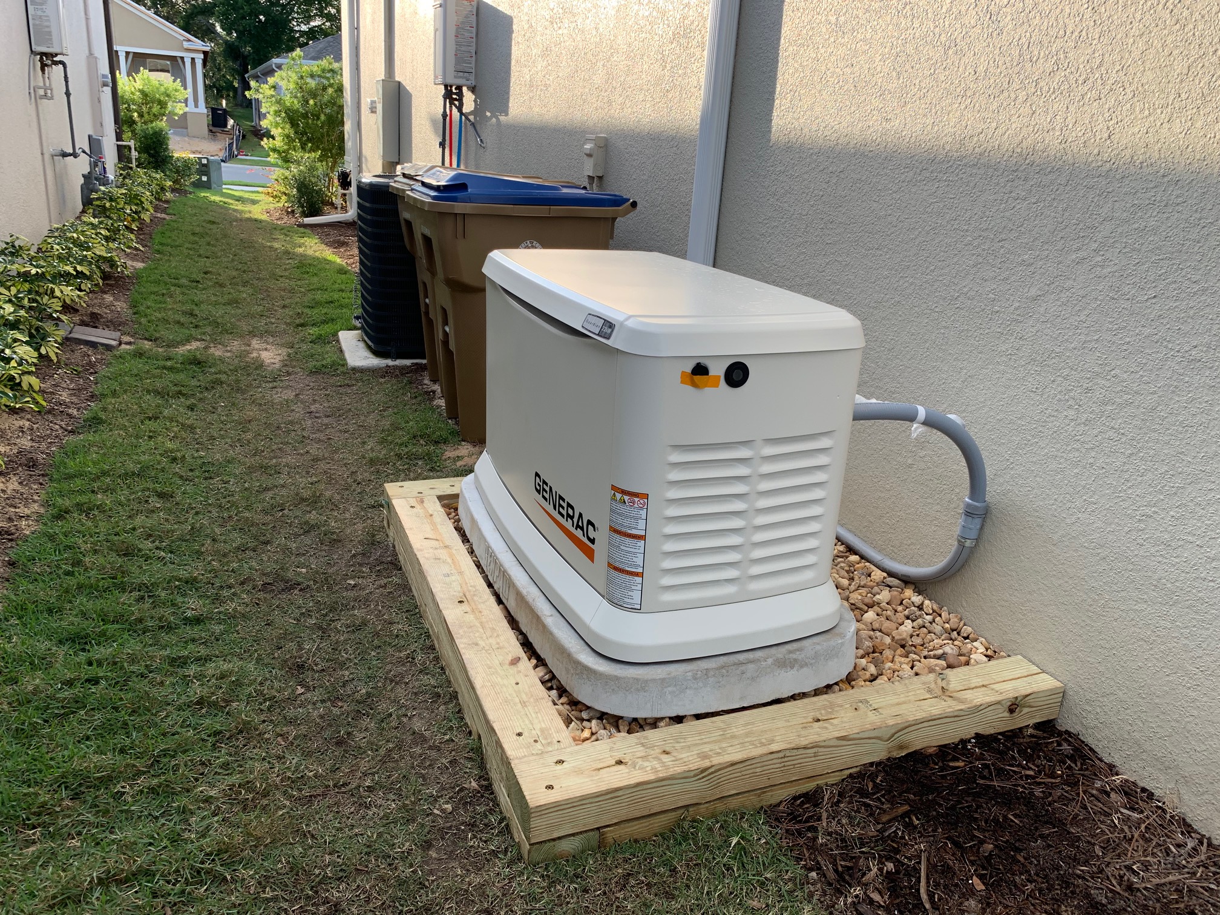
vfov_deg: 53.1
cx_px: 610
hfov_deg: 67.3
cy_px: 458
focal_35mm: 26
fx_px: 916
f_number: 1.8
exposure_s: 1/319
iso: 25
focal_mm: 4.25
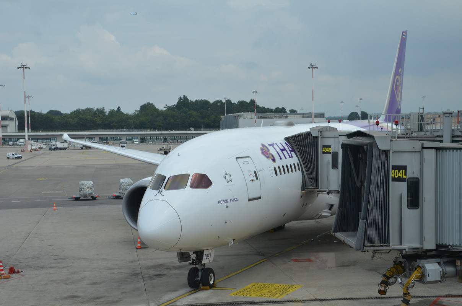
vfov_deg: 20.1
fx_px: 864
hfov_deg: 29.9
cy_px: 153
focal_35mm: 68
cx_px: 231
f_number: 8
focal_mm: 45
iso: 400
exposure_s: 1/250
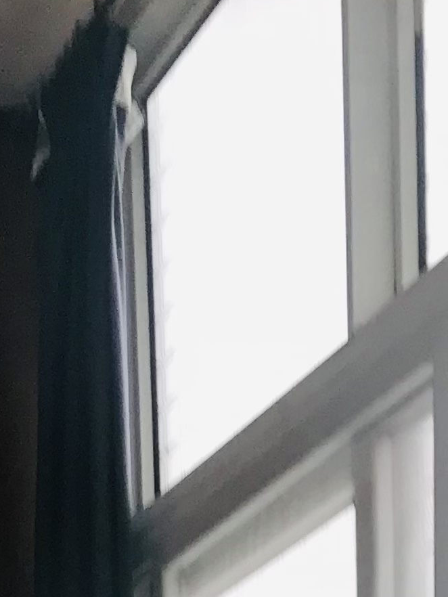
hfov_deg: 11.2
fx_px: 2208
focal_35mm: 128
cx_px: -175
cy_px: 1290
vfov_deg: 12.9
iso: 32
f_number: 1.8
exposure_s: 1/100
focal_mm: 3.99
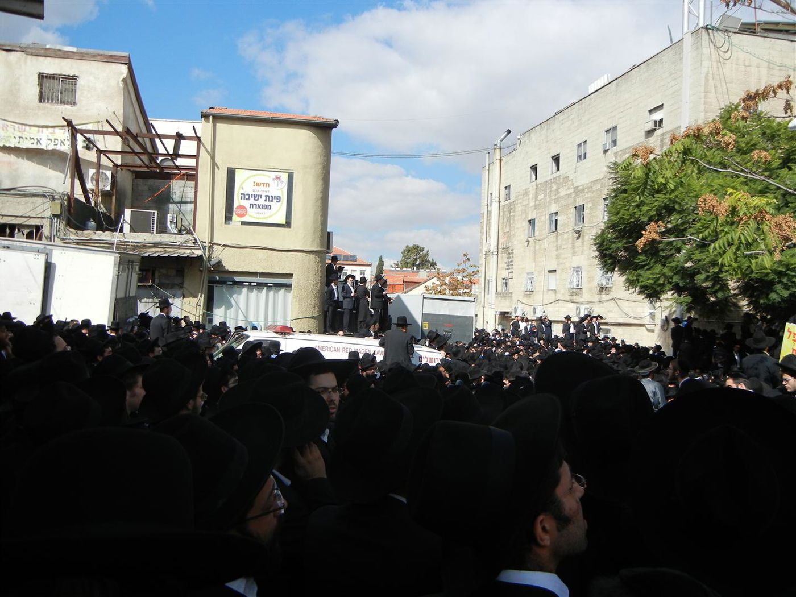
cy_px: 298
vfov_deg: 46.8
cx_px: 398
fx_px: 690
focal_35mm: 30
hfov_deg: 60.0
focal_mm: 5.4
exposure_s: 1/432
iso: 160
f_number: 7
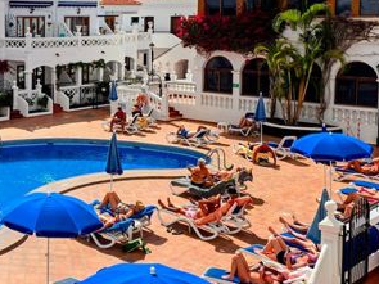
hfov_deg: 32.0
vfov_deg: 26.2
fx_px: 602
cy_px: 68
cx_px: -6
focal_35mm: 55
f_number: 1.7
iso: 40
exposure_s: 1/7944
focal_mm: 6.25
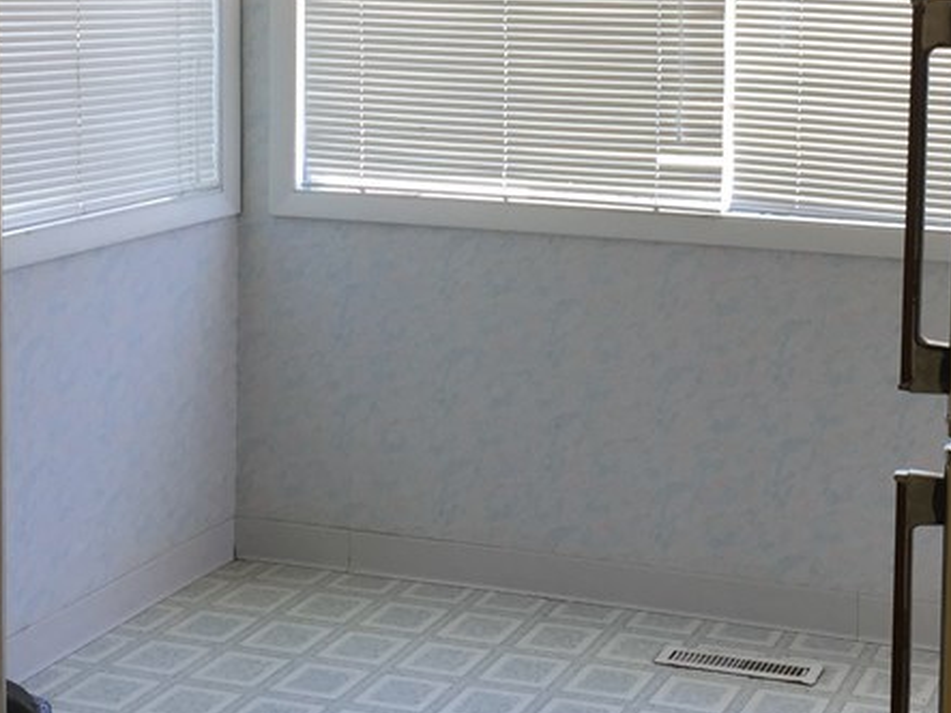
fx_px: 1840
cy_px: 144
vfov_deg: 21.6
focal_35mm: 67
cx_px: 689
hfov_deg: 28.6
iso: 40
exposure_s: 1/60
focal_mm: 4.15
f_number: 2.2
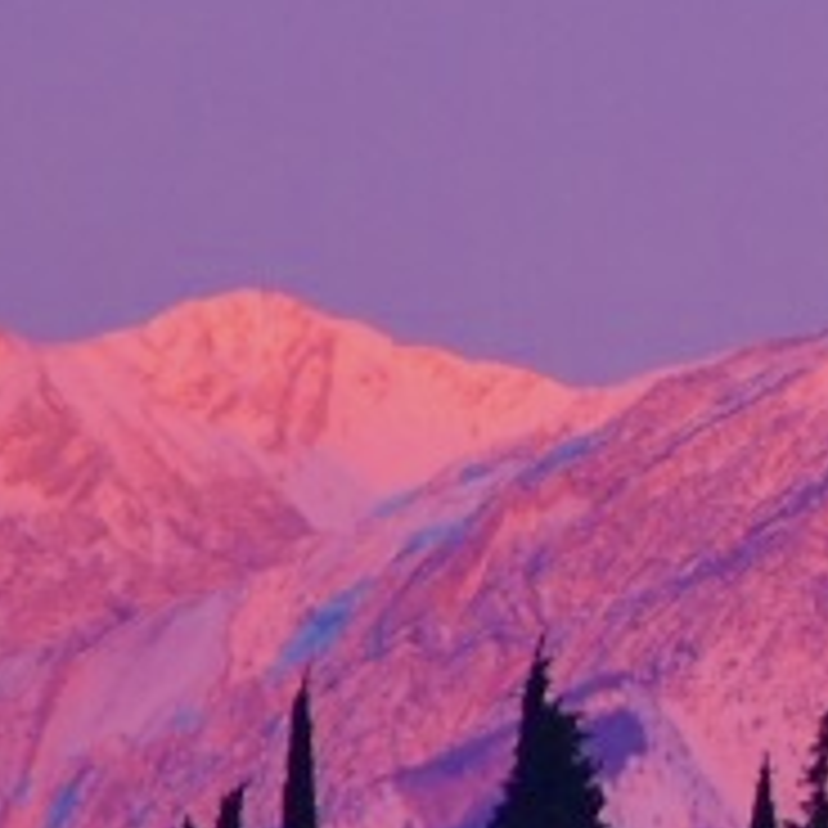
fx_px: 31845
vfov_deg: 1.5
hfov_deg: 1.5
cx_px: 1804
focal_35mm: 1177
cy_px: 428
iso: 640
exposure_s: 1/25
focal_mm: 105
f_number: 5.6
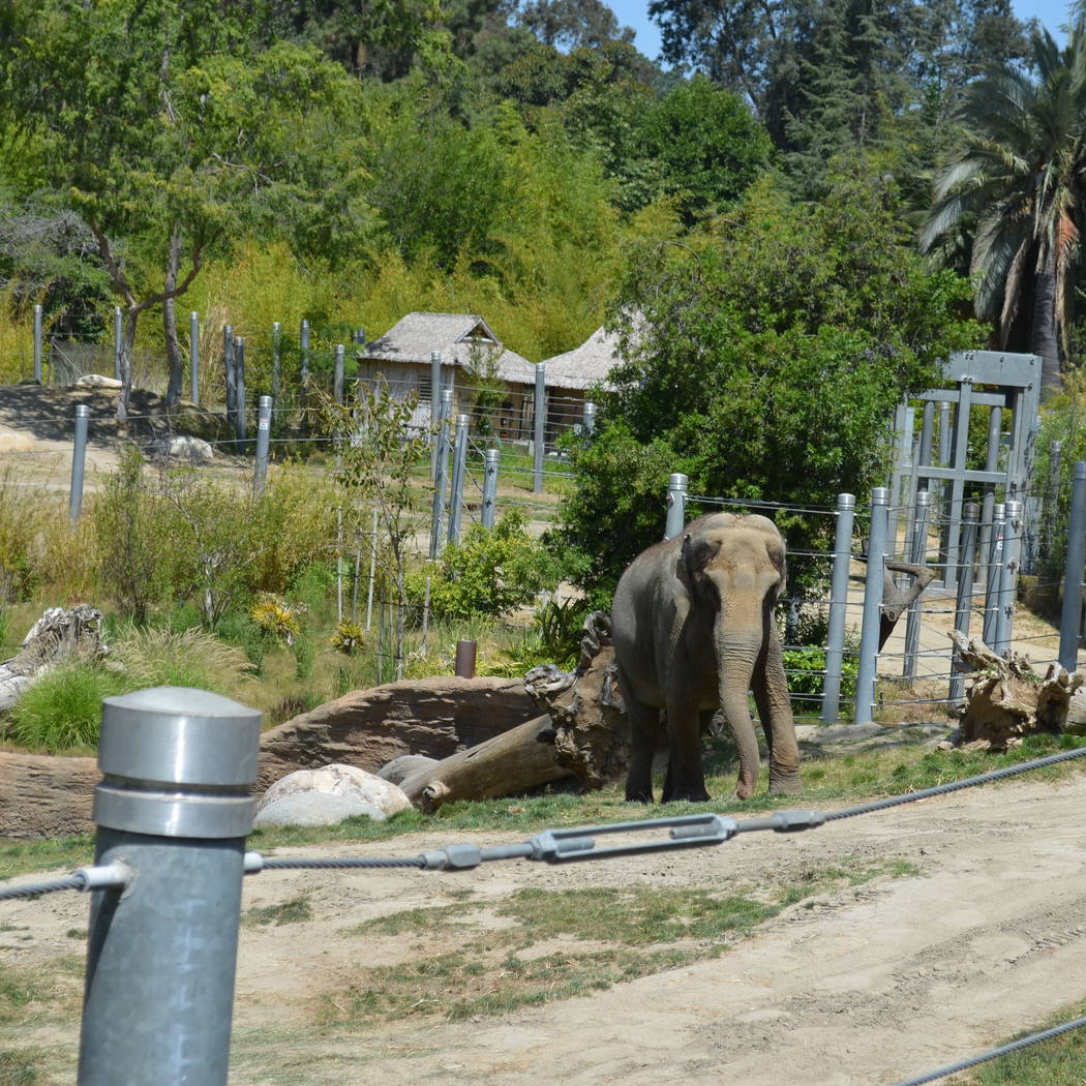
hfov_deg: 16.3
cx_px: 604
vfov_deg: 16.3
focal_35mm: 107
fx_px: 3785
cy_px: 541
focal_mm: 55
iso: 100
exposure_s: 1/250
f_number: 8
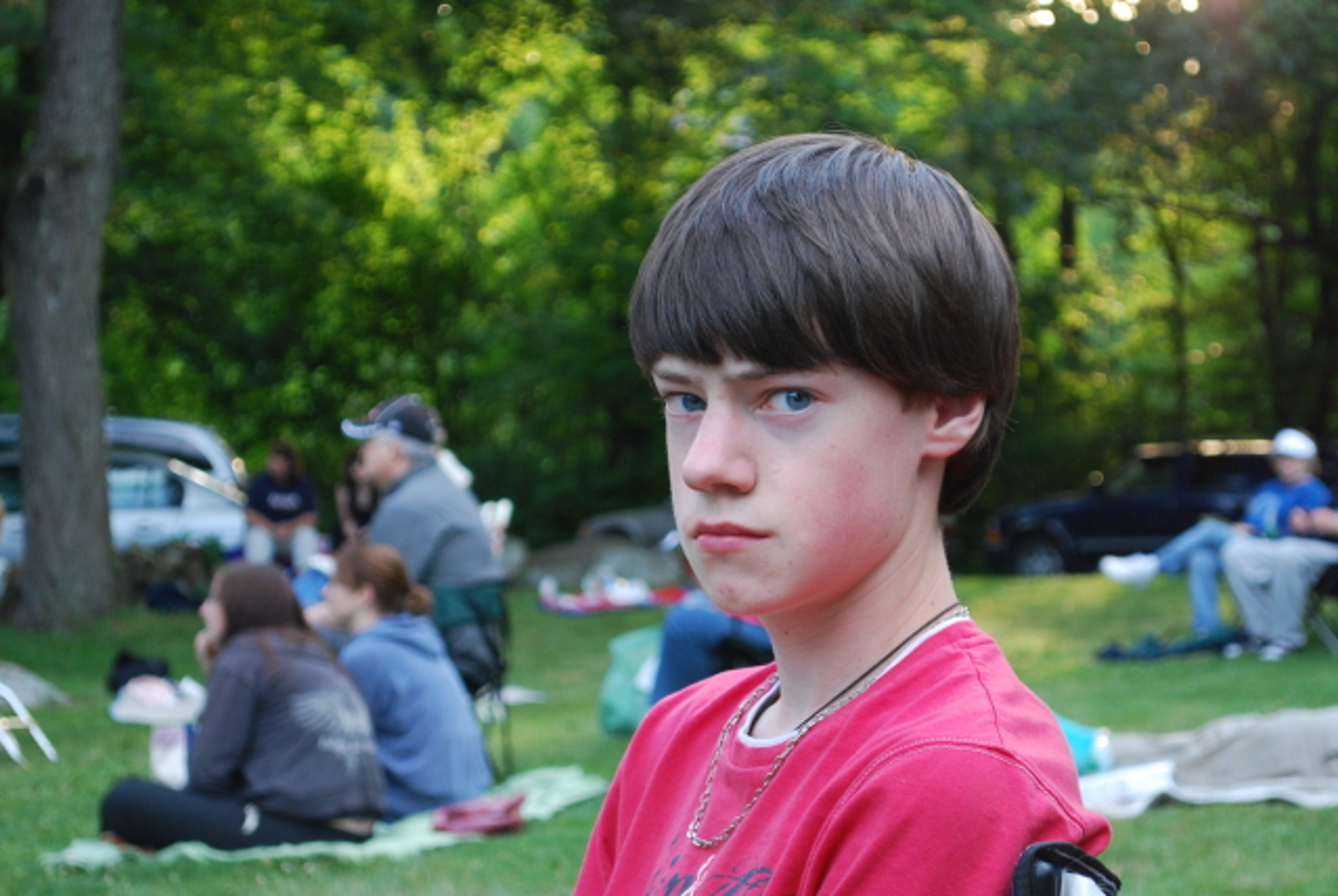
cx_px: 711
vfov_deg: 14.8
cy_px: 475
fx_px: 3445
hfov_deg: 22.0
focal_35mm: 93
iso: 400
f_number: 5.6
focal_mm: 55
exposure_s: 1/40
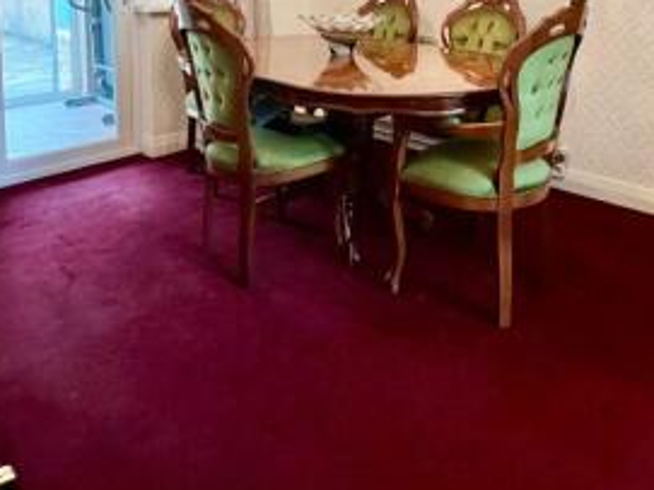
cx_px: 380
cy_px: 21
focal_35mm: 28
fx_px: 529
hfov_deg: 63.1
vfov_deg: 43.8
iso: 640
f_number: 1.8
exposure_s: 1/50
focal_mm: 1.57
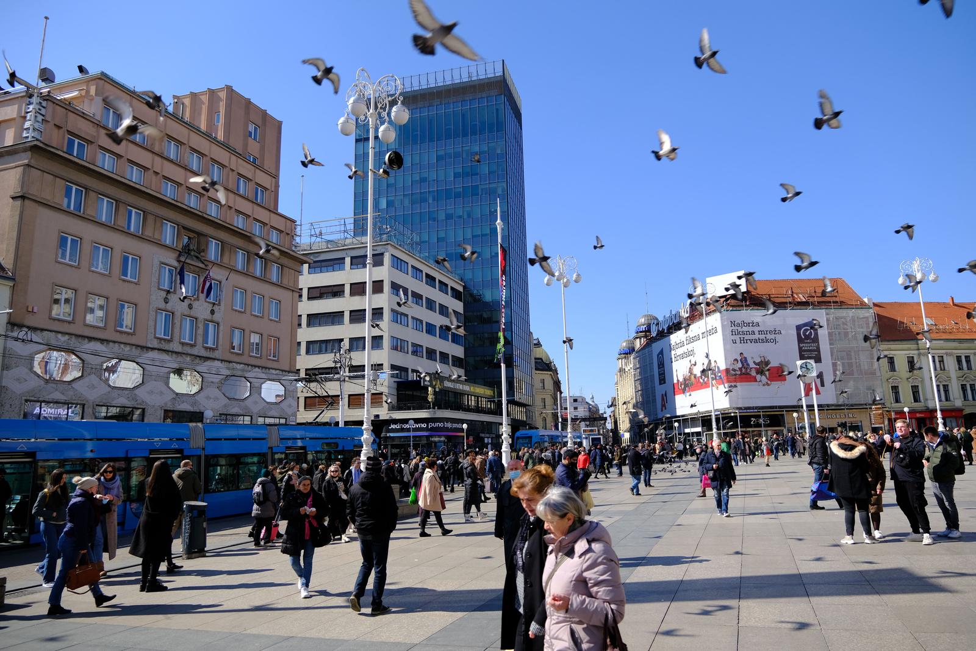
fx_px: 651
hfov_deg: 73.7
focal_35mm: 24
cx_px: 488
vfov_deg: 53.1
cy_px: 326
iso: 200
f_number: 2.8
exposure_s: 1/250
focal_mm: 16
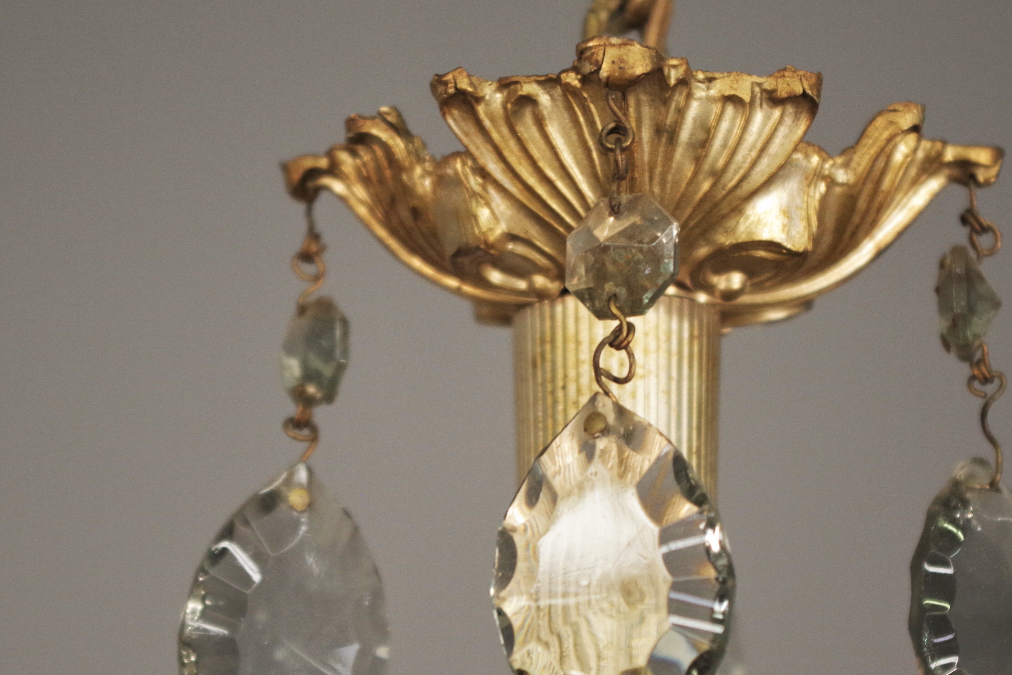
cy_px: 432
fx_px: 2389
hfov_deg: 23.9
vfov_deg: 16.1
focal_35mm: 85
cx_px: 615
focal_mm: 40
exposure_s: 1/80
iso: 800
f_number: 4.5
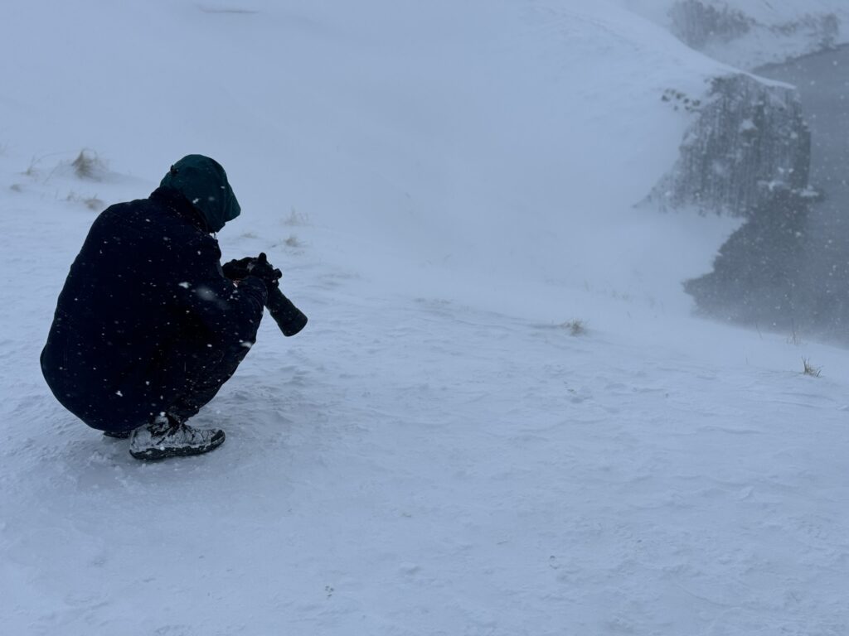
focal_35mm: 48
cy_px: 318
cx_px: 424
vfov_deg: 30.3
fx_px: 1177
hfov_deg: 39.7
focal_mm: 6.76
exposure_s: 1/3610
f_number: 1.78
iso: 64
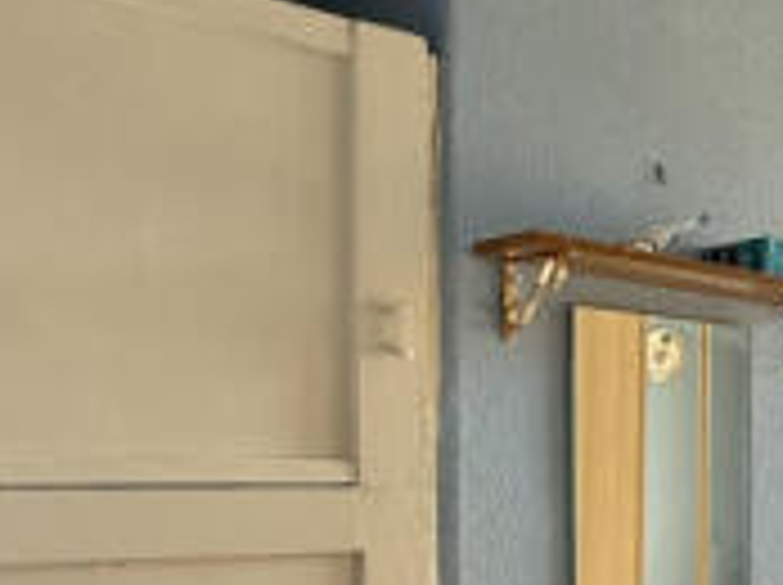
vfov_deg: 30.0
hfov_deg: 34.0
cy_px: 479
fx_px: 1062
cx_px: 898
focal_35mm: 47
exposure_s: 1/100
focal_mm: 2.22
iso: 64
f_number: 2.2
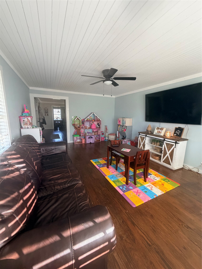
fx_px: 109
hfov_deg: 85.7
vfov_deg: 102.1
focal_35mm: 14
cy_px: 134
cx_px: 101
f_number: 2.2
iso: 320
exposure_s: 1/108
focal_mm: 2.22
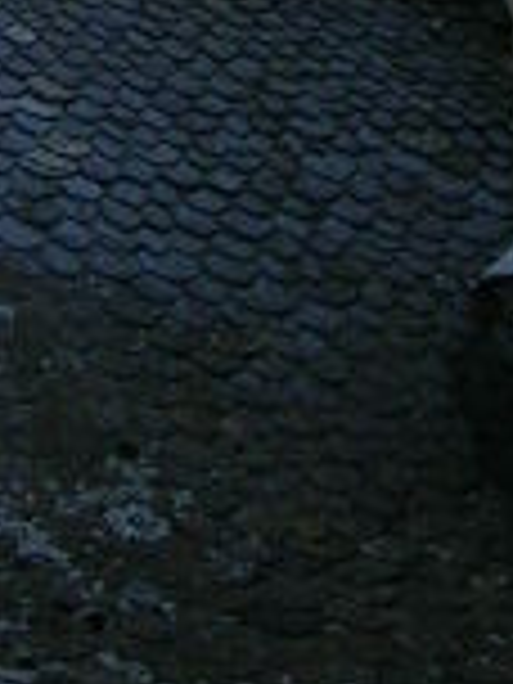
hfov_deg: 6.3
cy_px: -878
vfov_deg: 7.9
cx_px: 212
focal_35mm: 236
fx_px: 4663
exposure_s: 1/320
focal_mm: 5.4
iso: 50
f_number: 4.8
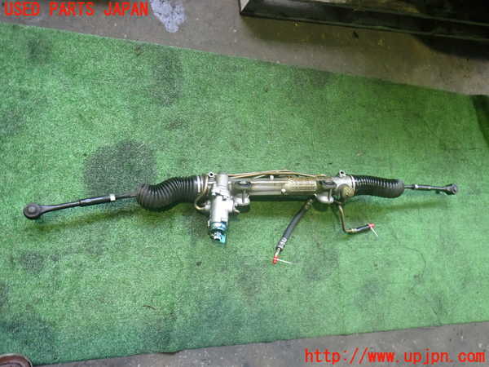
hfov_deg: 60.0
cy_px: 184
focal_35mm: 30
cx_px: 244
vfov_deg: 46.8
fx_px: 424
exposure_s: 1/30
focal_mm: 5.4
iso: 320
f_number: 2.3
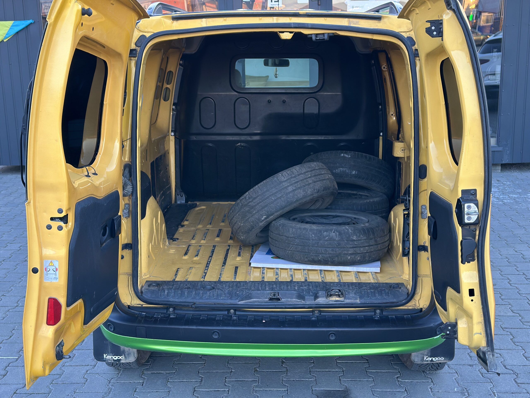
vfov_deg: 30.3
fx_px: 735
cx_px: 265
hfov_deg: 39.7
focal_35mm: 48
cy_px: 199
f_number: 1.78
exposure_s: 1/76
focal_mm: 6.86
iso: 125
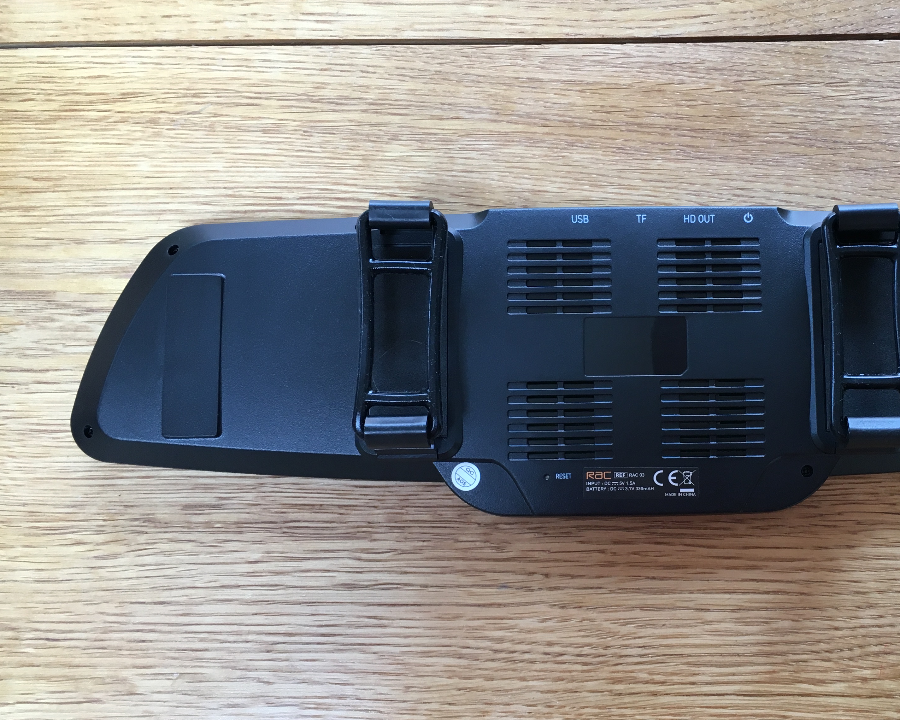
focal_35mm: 40
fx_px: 1066
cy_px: 383
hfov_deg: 44.8
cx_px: 633
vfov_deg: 37.3
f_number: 2.2
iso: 32
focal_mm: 4.15
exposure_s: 1/33
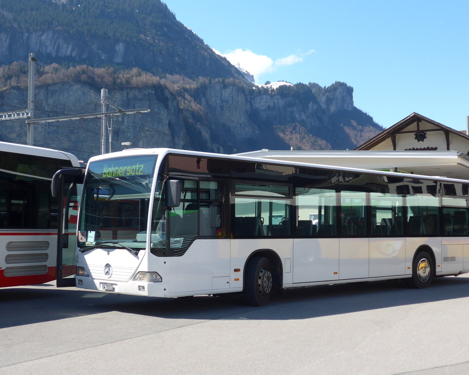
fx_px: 722
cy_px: 190
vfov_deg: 29.1
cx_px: 253
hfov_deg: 36.0
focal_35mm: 52
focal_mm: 10.1
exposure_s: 1/640
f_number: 3.2
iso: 80
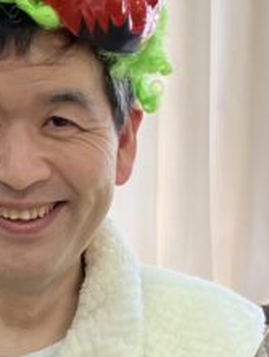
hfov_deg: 11.5
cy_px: 552
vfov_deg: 14.2
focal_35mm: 129
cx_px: 105
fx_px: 1334
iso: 64
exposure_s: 1/120
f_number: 1.8
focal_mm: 3.99
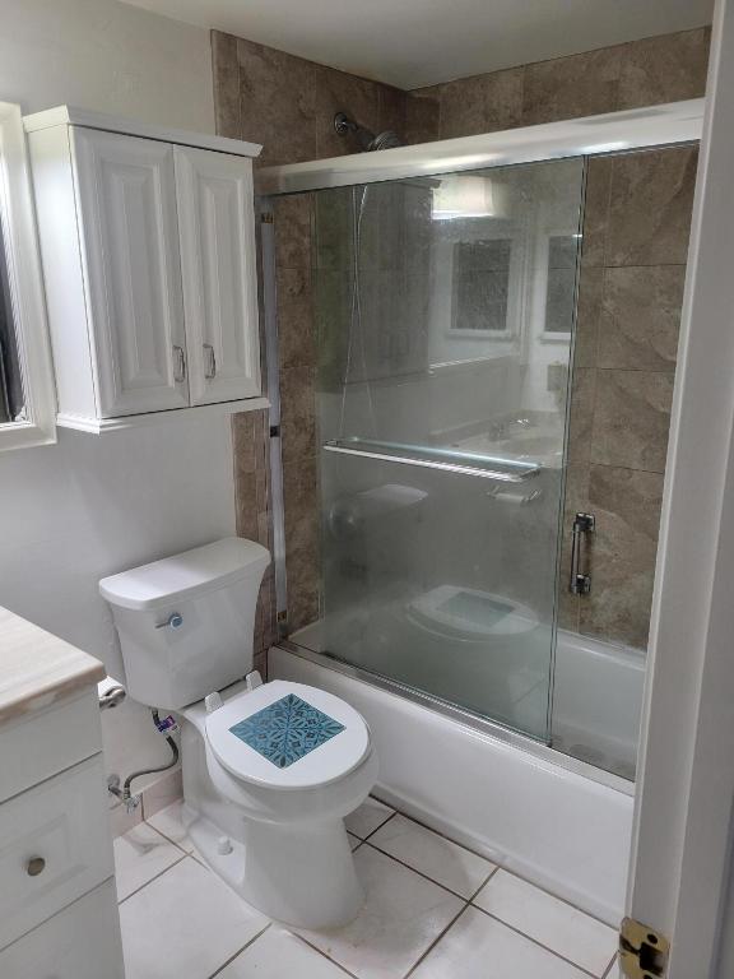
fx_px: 735
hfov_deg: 53.1
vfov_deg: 67.3
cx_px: 367
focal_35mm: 26
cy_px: 490
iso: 200
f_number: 1.8
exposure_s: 1/120
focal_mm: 5.4
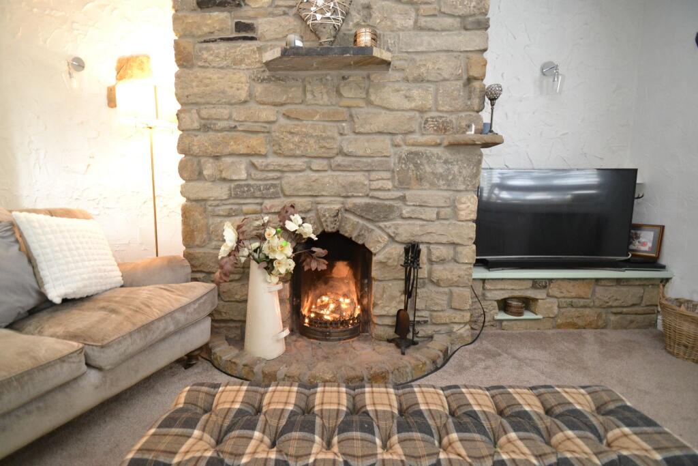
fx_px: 291
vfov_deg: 77.3
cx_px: 349
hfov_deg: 100.4
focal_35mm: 15
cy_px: 233
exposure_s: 1/60
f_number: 3.5
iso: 2000
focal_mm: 10
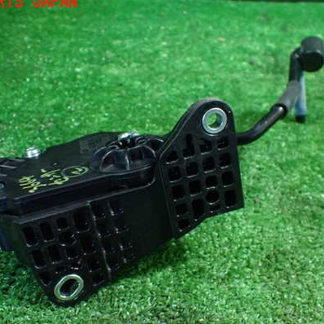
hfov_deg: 41.8
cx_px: 173
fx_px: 424
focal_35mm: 40
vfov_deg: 41.8
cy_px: 175
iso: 800
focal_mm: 5.4
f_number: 2.3
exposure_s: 1/60
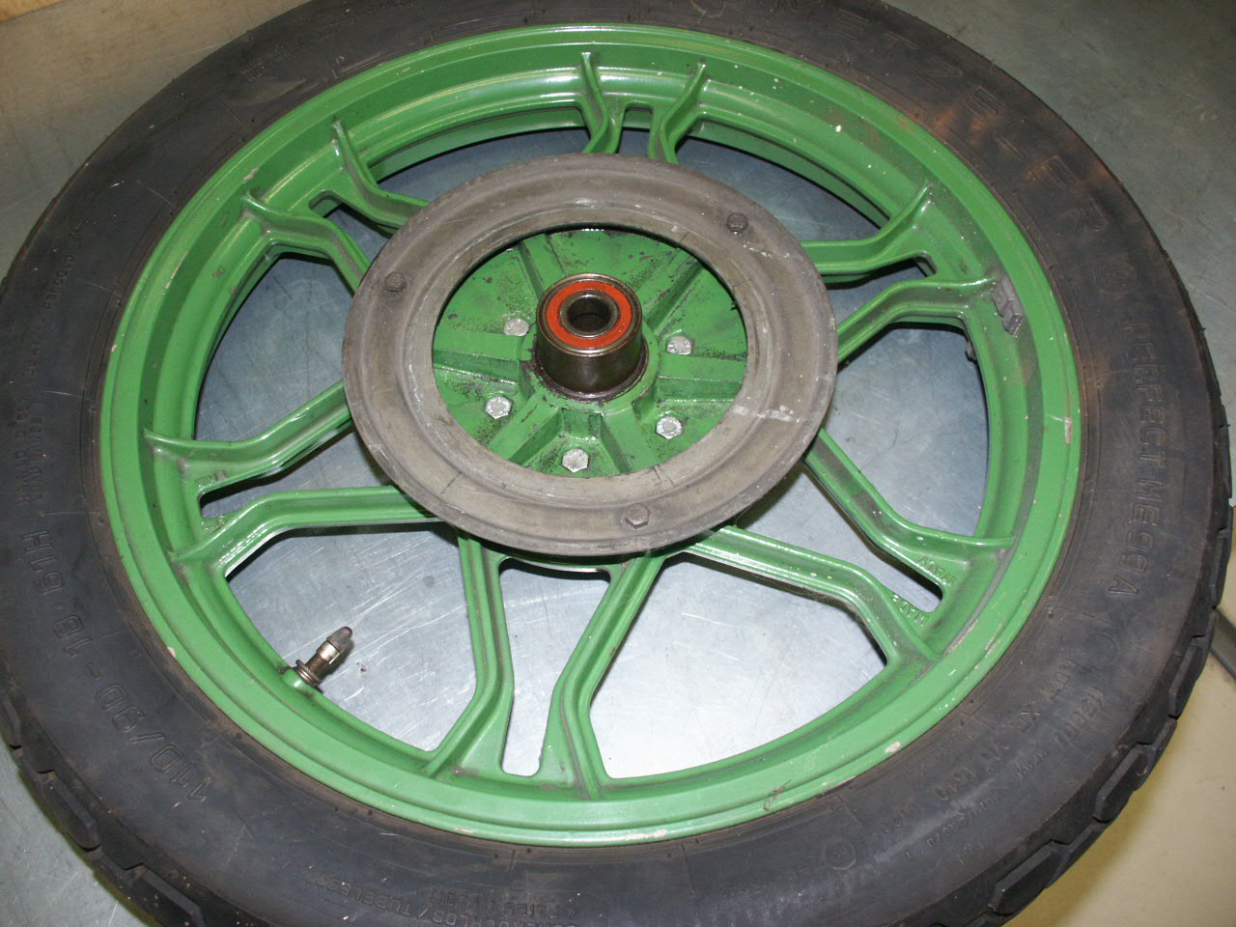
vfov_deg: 49.7
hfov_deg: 63.4
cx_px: 618
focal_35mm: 28
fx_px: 1000
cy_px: 464
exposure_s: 1/45
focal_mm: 7.33
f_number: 3.5
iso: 200
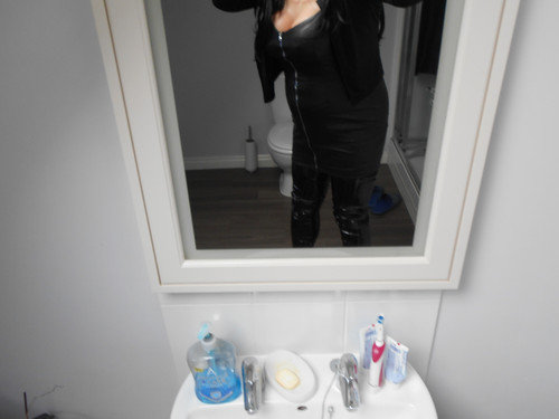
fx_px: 484
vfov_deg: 46.8
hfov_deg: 60.0
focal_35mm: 30
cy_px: 210
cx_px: 280
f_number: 3.4
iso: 110
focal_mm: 5.1
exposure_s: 1/30
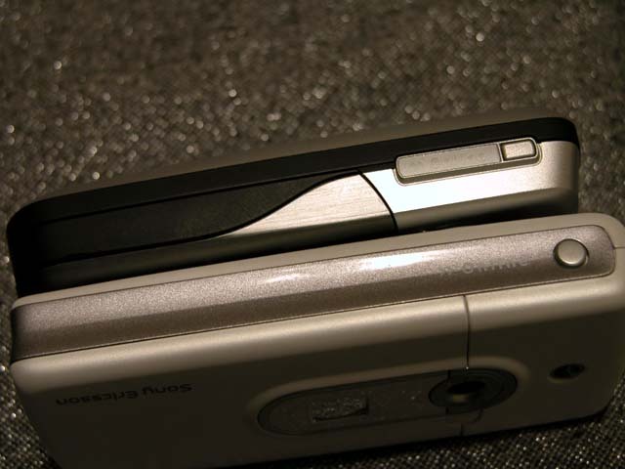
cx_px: 312
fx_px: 1318
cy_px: 234
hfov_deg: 26.7
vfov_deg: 20.2
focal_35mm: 73
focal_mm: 18.8
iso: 100
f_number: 3.3
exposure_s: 1/14.7
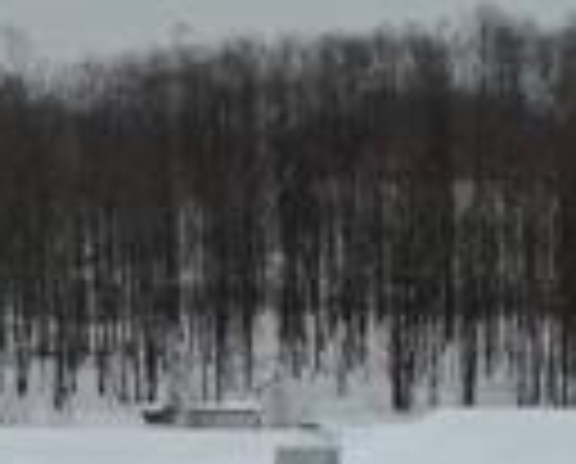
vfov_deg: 10.5
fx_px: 2495
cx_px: -238
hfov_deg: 12.6
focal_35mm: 146
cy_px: 523
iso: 100
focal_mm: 8.6
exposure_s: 1/320
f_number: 3.8
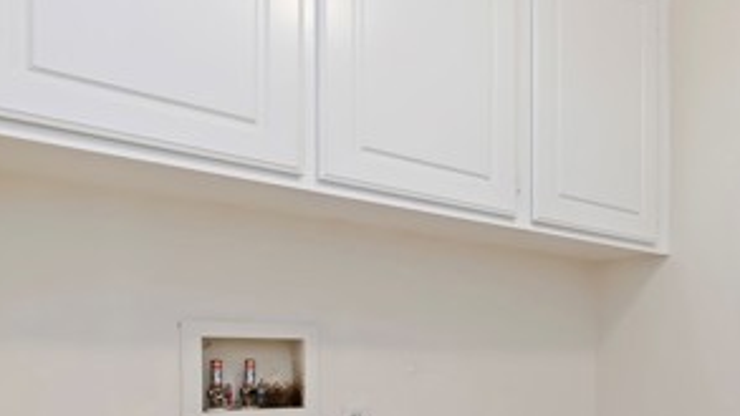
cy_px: 363
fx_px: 628
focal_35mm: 32
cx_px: 700
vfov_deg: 34.9
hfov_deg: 51.8
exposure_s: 1/6
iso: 500
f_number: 10
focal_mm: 14
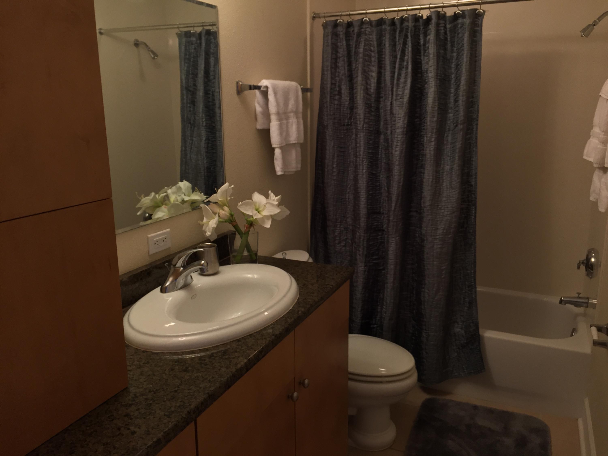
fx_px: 509
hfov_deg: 61.7
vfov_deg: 48.2
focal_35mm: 29
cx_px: 304
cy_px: 228
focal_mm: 4.15
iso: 80
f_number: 2.2
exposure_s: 1/30
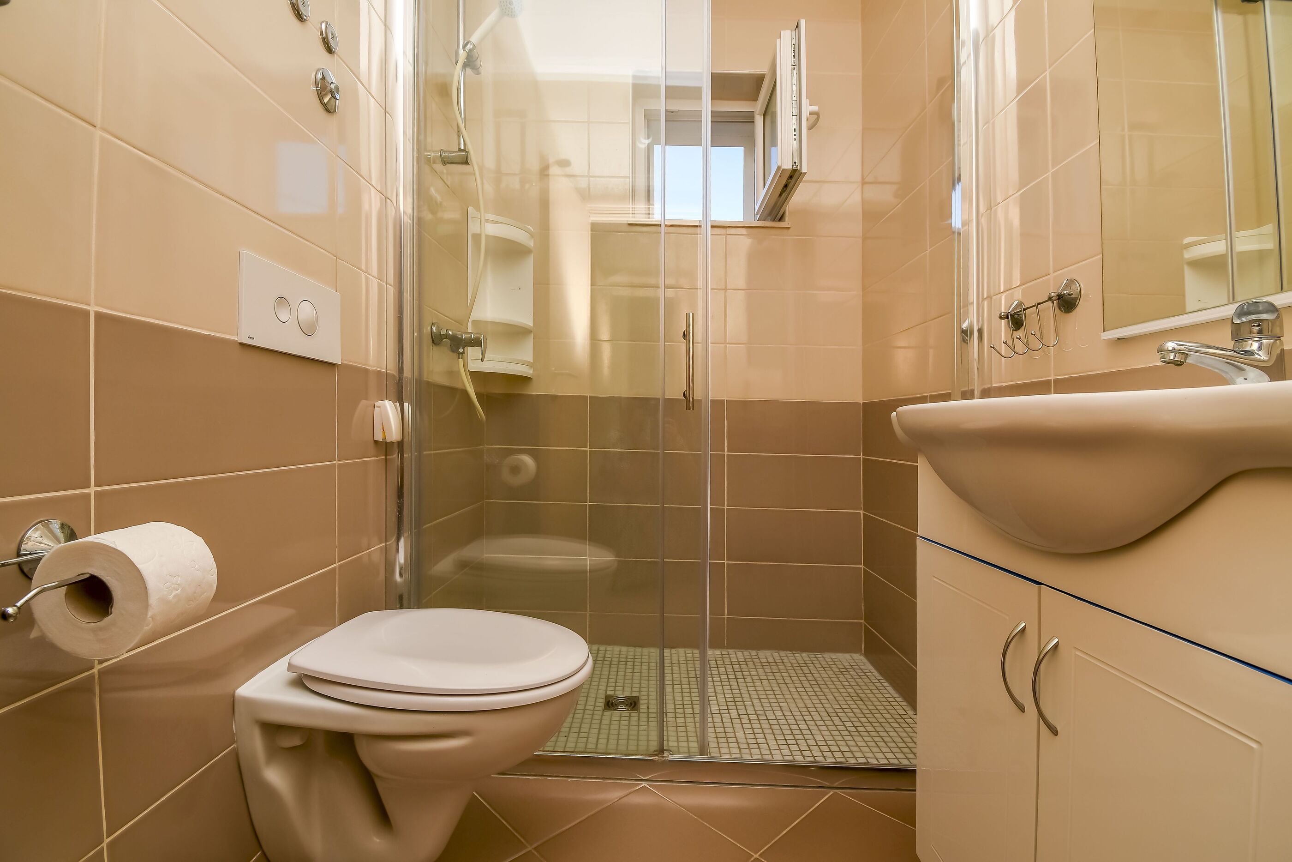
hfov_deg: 100.4
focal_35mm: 15
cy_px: 431
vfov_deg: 77.3
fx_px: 538
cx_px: 646
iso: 160
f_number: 8
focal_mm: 10
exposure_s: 1/160
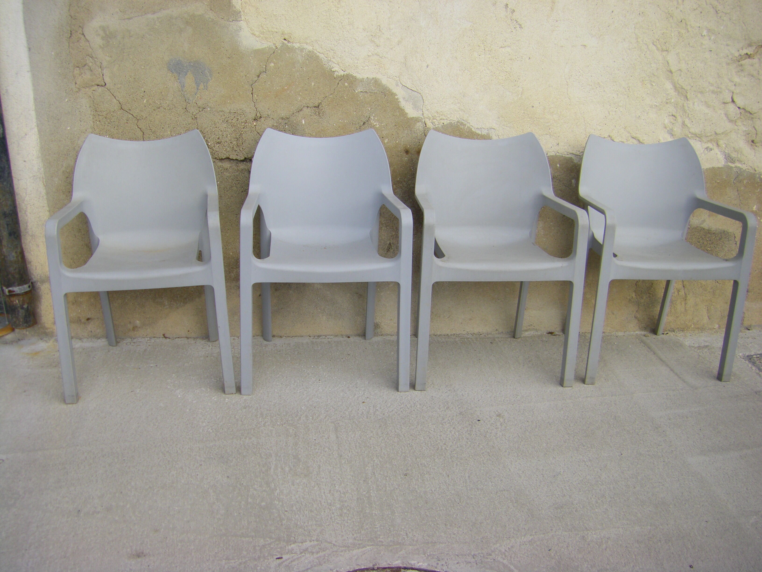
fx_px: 836
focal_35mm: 38
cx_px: 381
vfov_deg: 37.7
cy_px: 286
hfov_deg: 49.0
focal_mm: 6.3
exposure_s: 1/125
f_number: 7
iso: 64
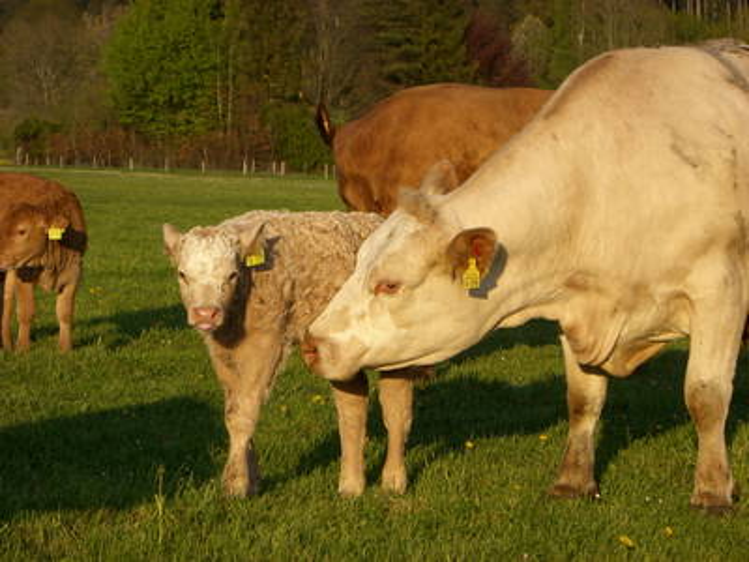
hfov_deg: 17.3
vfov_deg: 13.0
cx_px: 374
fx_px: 2467
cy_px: 281
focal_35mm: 114
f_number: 5.2
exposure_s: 1/250
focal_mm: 18.6
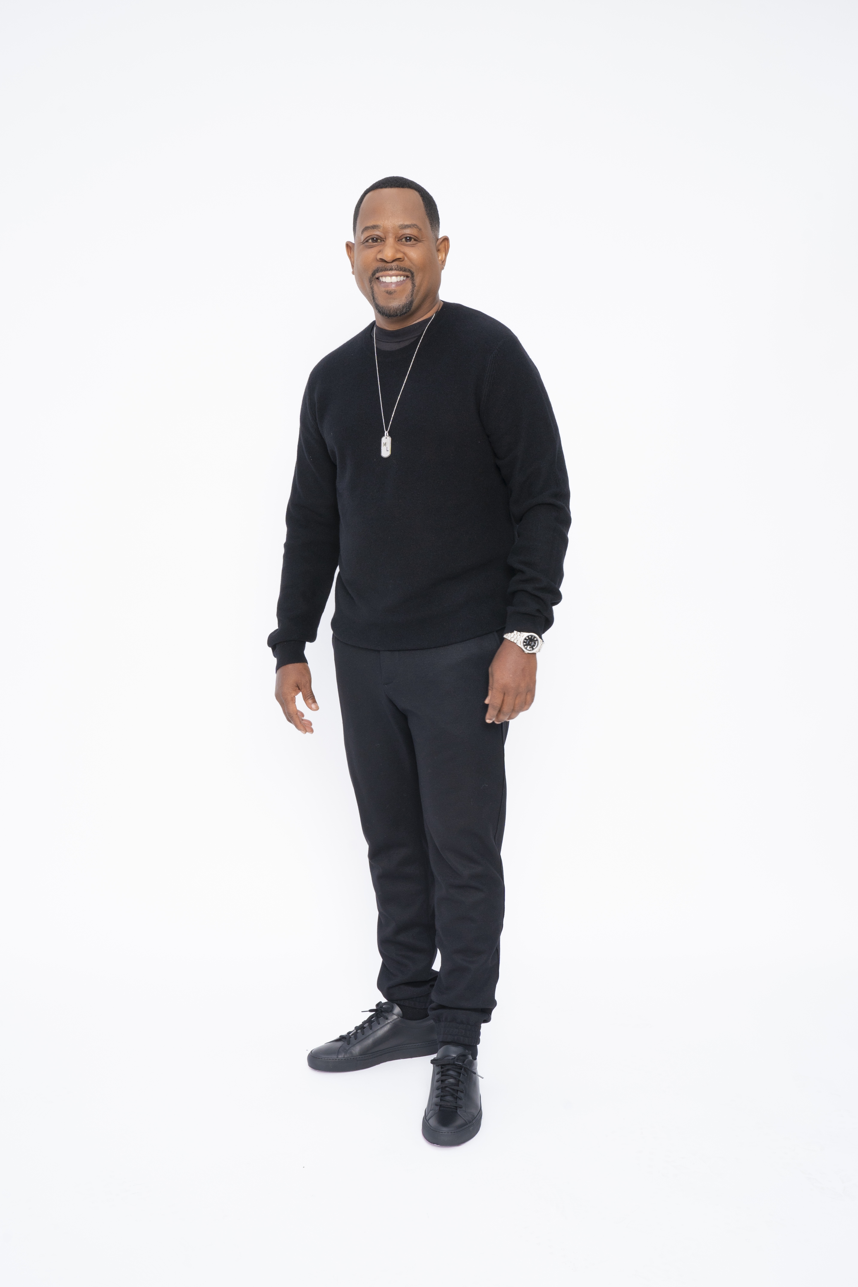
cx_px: 429
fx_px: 1501
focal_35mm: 42
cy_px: 644
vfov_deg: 46.4
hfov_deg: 31.9
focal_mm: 42
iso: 500
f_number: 11
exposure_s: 1/125
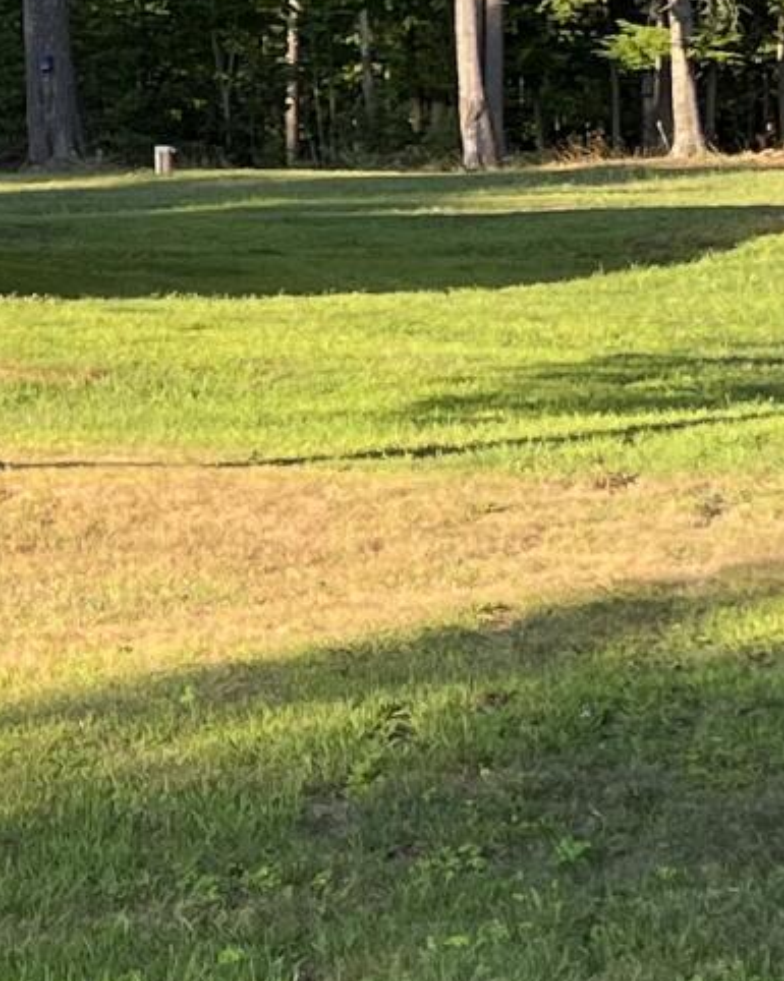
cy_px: -315
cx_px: -346
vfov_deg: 11.9
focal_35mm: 158
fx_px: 4587
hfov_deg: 9.5
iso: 50
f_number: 1.5
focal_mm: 5.7
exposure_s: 1/991
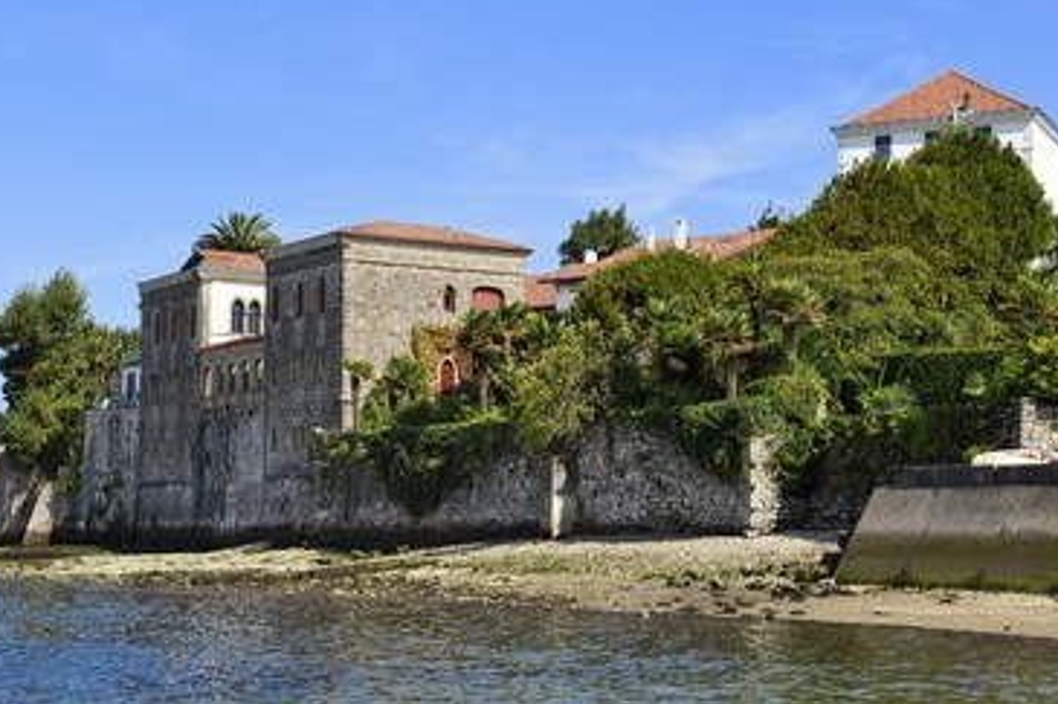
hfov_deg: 29.2
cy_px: 371
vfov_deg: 19.7
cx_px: 472
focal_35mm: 69
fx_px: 2027
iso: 200
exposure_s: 1/250
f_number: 13
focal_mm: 60
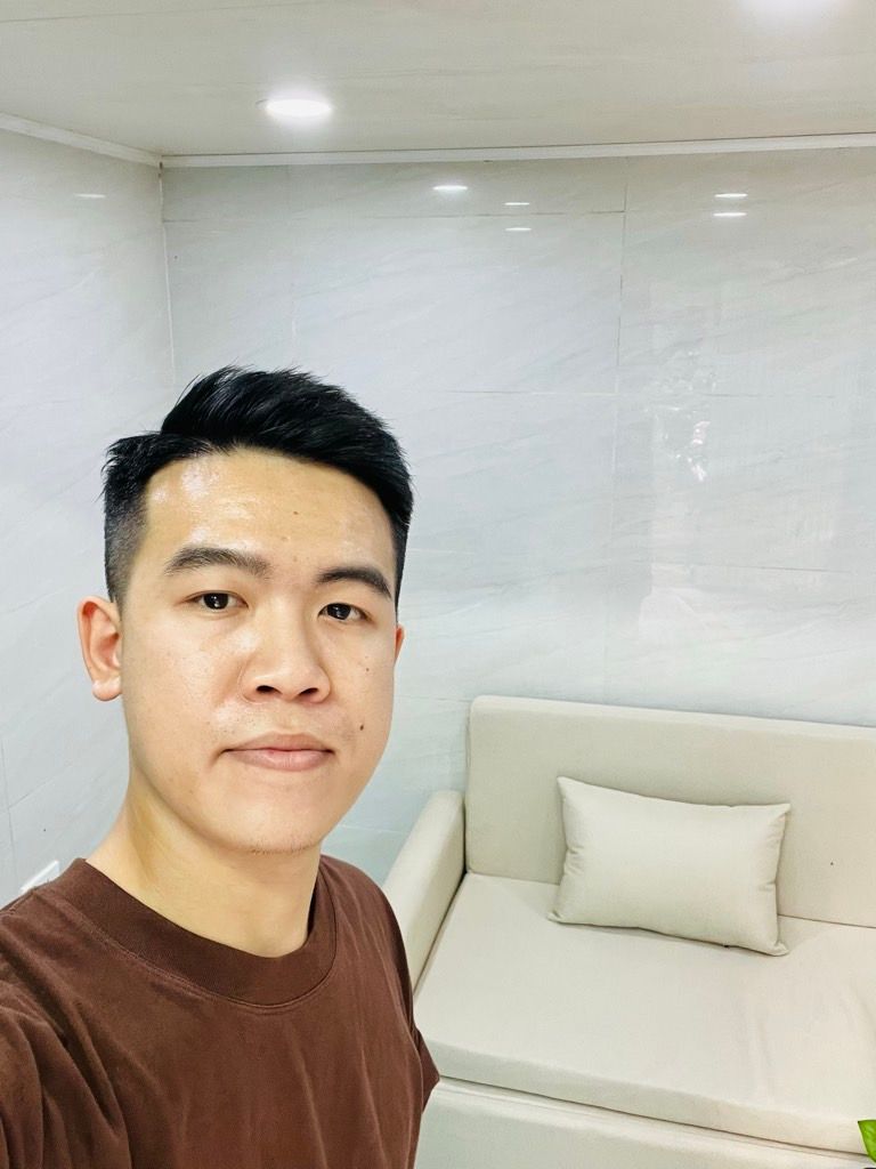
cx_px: 438
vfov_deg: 60.0
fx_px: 1012
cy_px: 584
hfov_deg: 46.8
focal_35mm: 30
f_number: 2.2
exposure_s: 1/60
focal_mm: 2.71
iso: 160
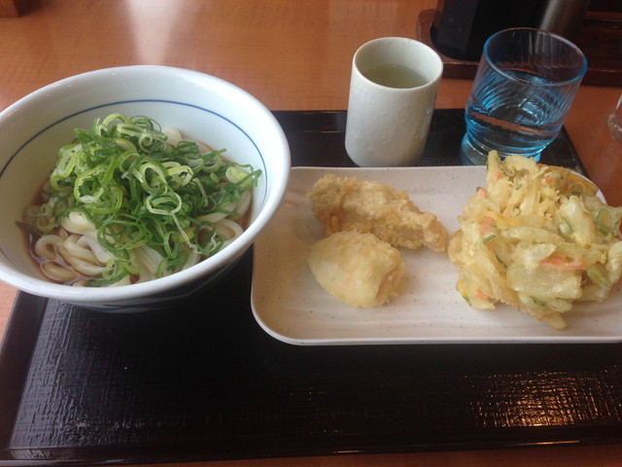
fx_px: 593
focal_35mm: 33
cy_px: 234
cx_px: 311
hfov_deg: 55.4
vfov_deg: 42.9
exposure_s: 1/120
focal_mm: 4.12
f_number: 2.4
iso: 64
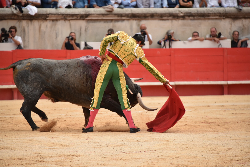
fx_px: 1597
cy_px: 84
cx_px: 125
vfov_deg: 6.0
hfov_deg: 9.0
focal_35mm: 230
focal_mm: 230
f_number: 5.6
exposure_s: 1/640
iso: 1100
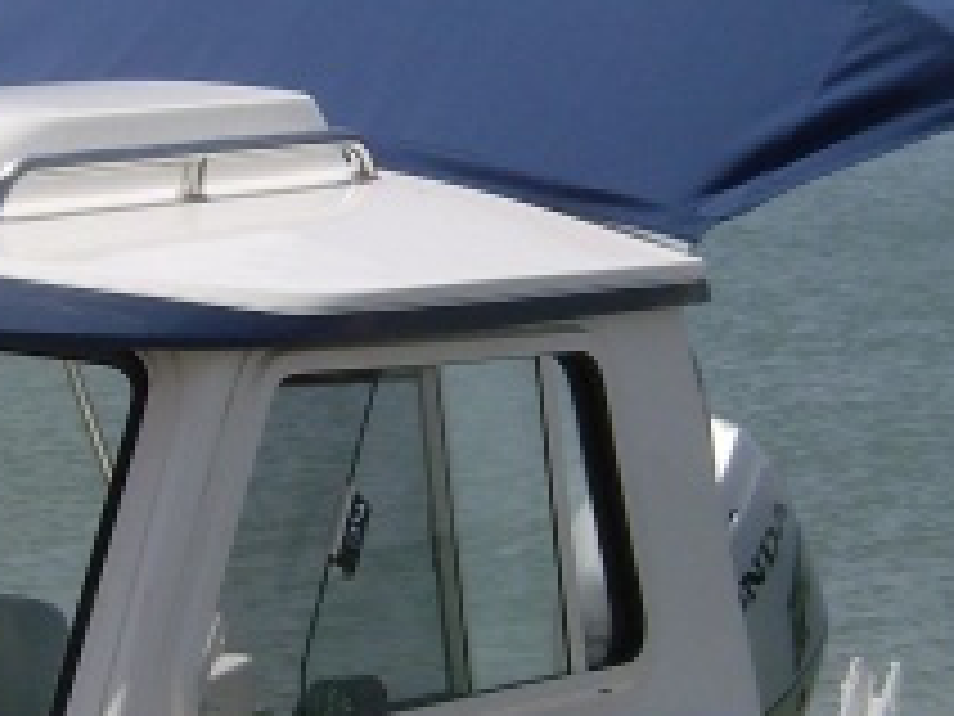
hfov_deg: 14.4
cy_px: 266
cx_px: 148
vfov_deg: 10.9
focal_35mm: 136
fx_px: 3748
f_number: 4.7
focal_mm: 6
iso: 100
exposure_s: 1/2000
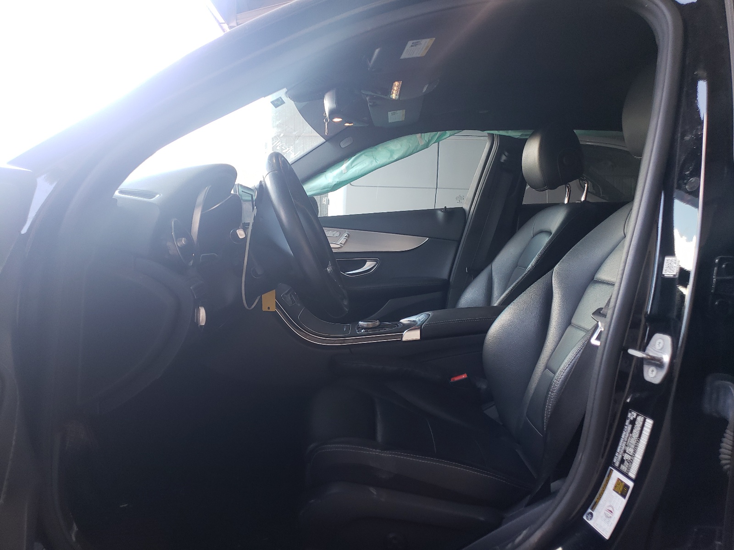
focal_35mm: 26
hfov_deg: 67.3
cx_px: 367
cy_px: 275
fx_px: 551
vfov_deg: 53.1
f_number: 1.5
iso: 82
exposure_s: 1/60.2
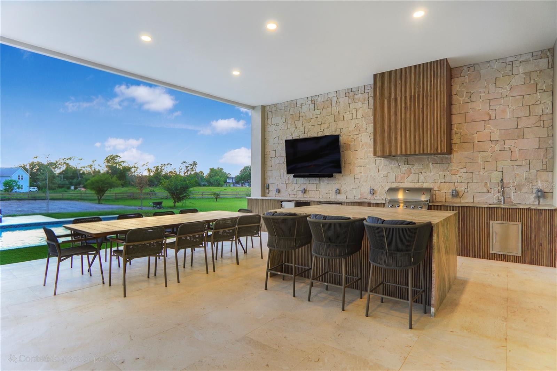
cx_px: 278
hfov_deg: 90.0
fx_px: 278
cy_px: 186
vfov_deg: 67.4
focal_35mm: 18
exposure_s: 1/50
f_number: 2.5
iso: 100
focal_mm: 12
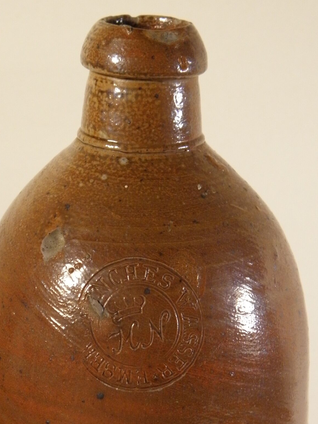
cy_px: 221
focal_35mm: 112
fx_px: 1371
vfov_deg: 17.6
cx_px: 158
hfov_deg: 13.2
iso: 200
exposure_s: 1/40
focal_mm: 12.2
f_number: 4.3
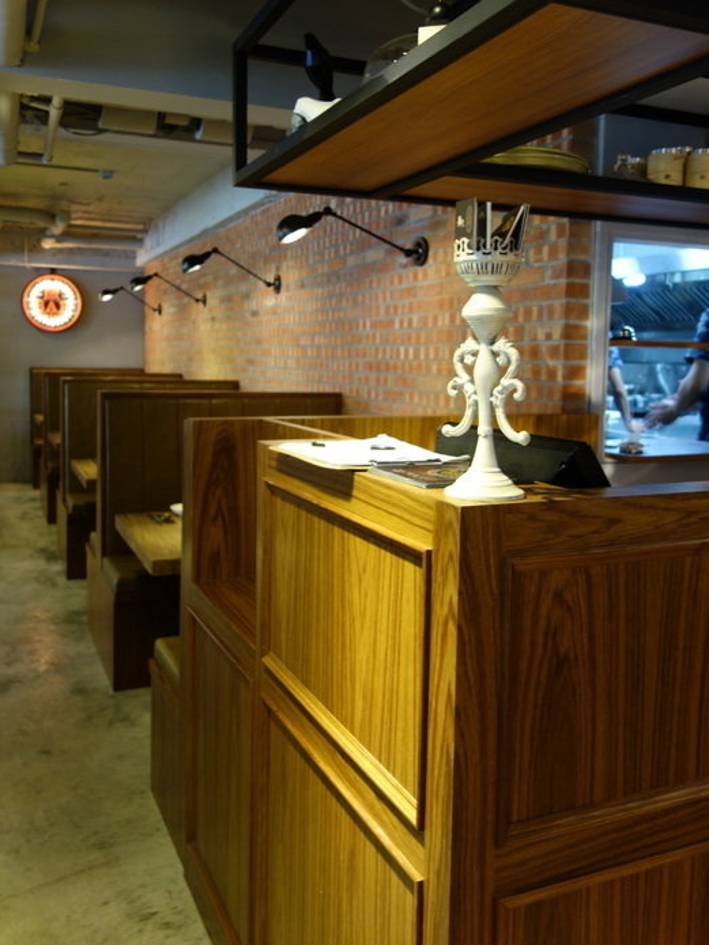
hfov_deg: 45.4
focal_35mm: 31
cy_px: 416
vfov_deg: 58.2
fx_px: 847
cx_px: 351
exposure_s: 1/30
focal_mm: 10.4
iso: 160
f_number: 1.8
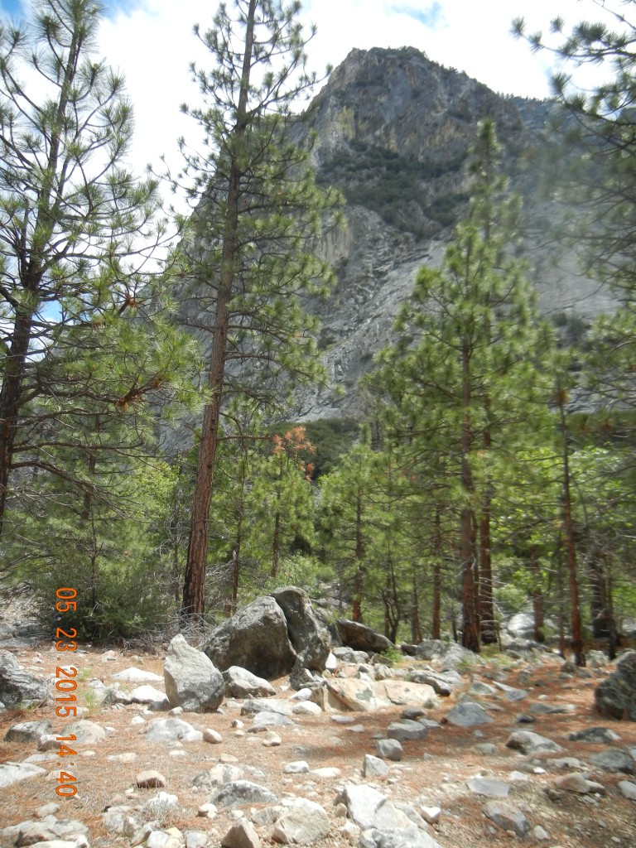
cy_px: 424
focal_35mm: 30
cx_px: 318
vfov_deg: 60.0
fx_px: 735
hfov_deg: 46.8
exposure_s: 1/776
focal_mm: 5.4
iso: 160
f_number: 3.5
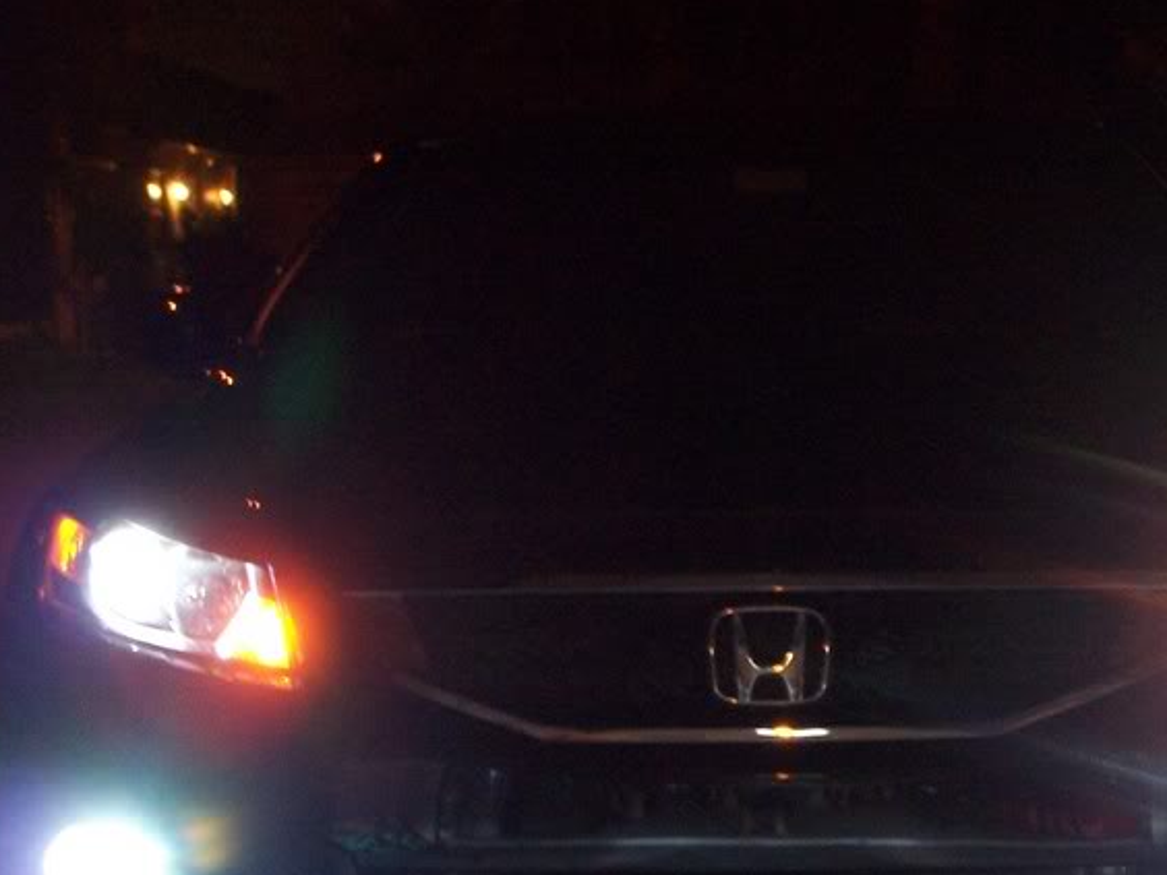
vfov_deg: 16.5
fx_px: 3000
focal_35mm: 89
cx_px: 871
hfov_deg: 21.8
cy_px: 618
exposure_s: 1/8
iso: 160
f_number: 4
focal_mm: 8
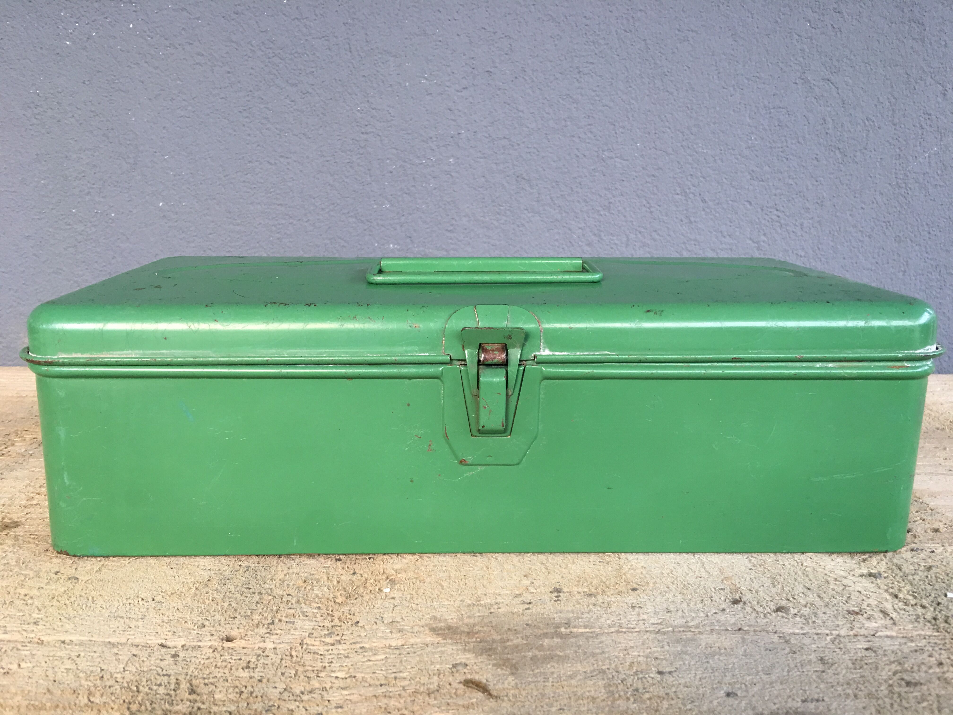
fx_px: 798
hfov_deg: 61.7
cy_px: 358
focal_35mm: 29
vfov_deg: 48.2
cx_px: 476
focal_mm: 4.15
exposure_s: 1/17
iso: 32
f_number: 2.2
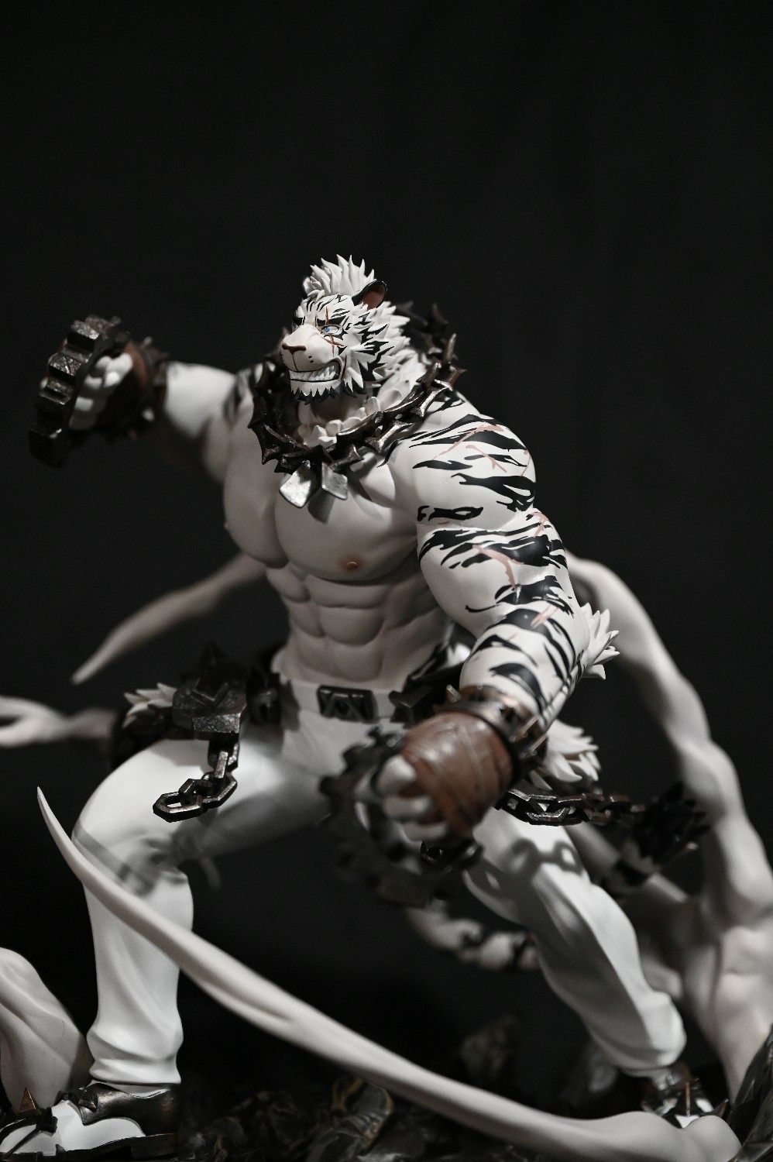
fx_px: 2258
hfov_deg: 19.4
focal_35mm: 70
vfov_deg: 28.9
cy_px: 581
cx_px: 386
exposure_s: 1/80
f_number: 2.8
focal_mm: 70
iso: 4500
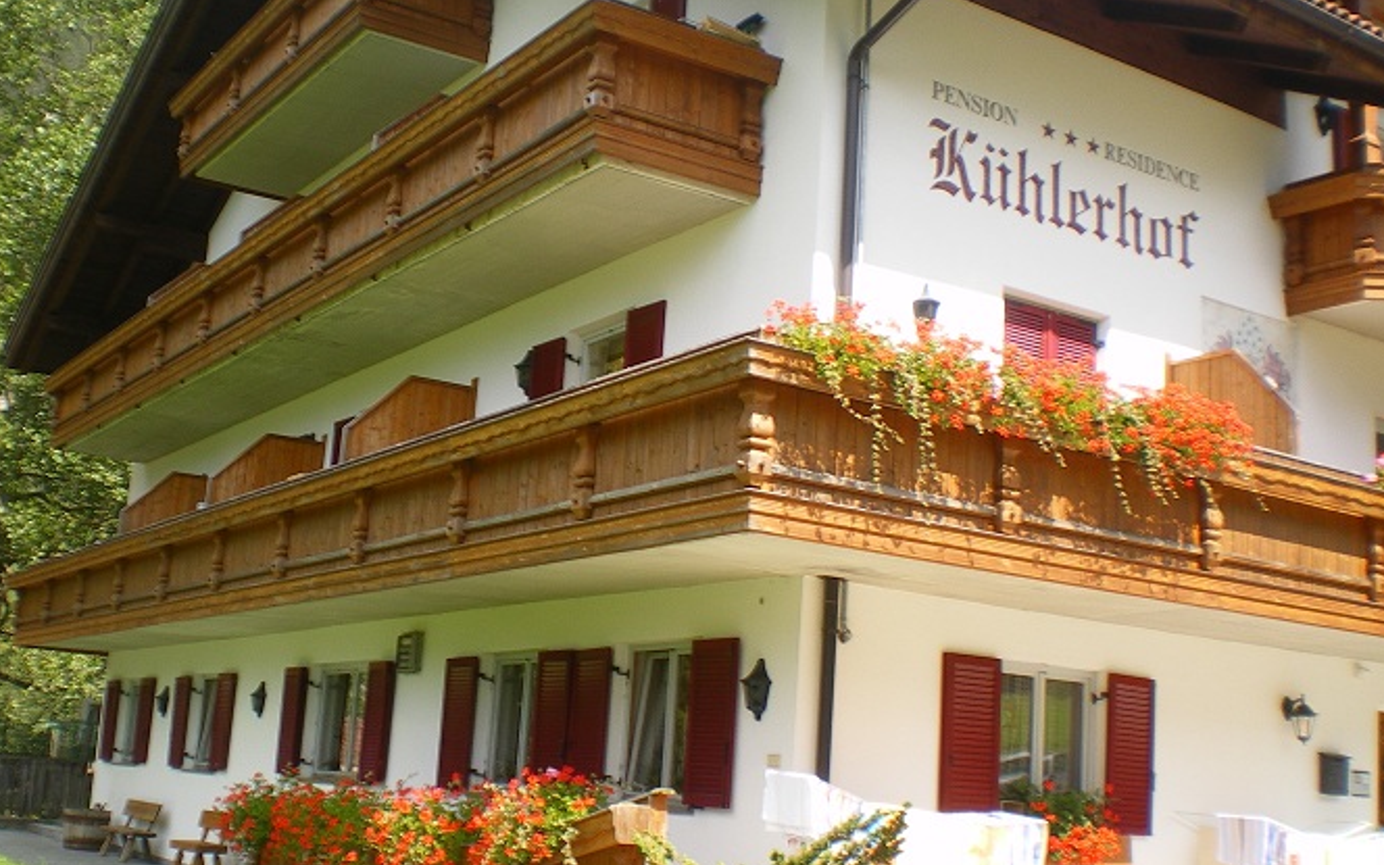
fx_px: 1735
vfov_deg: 28.0
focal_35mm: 46
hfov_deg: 43.5
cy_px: 369
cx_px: 646
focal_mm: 6.3
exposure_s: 1/125
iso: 50
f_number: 4.6
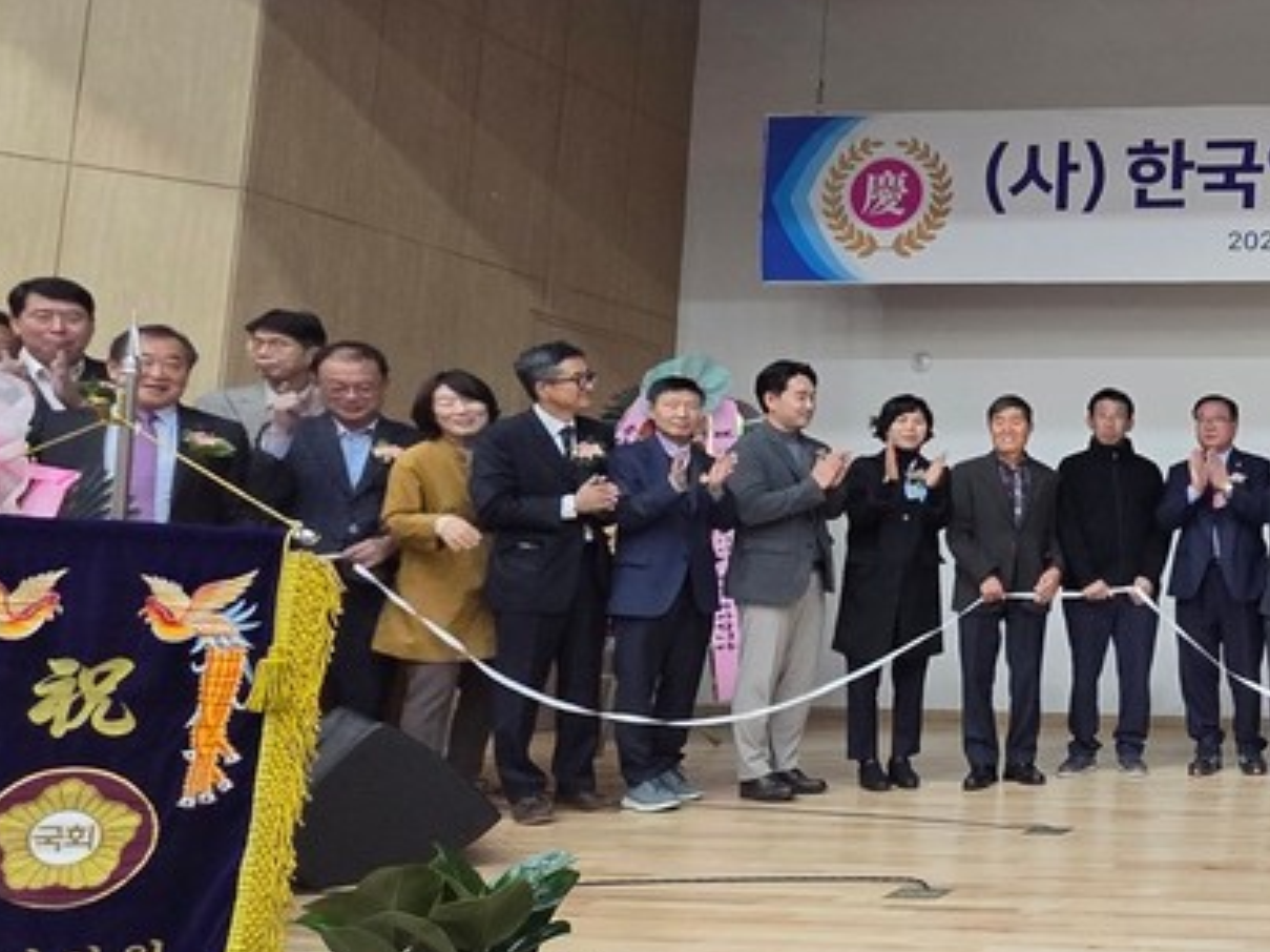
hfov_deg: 43.3
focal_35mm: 31
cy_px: 470
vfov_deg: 45.4
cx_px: 1437
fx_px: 1137
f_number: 2.2
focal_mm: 2.2
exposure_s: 1/60
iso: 250
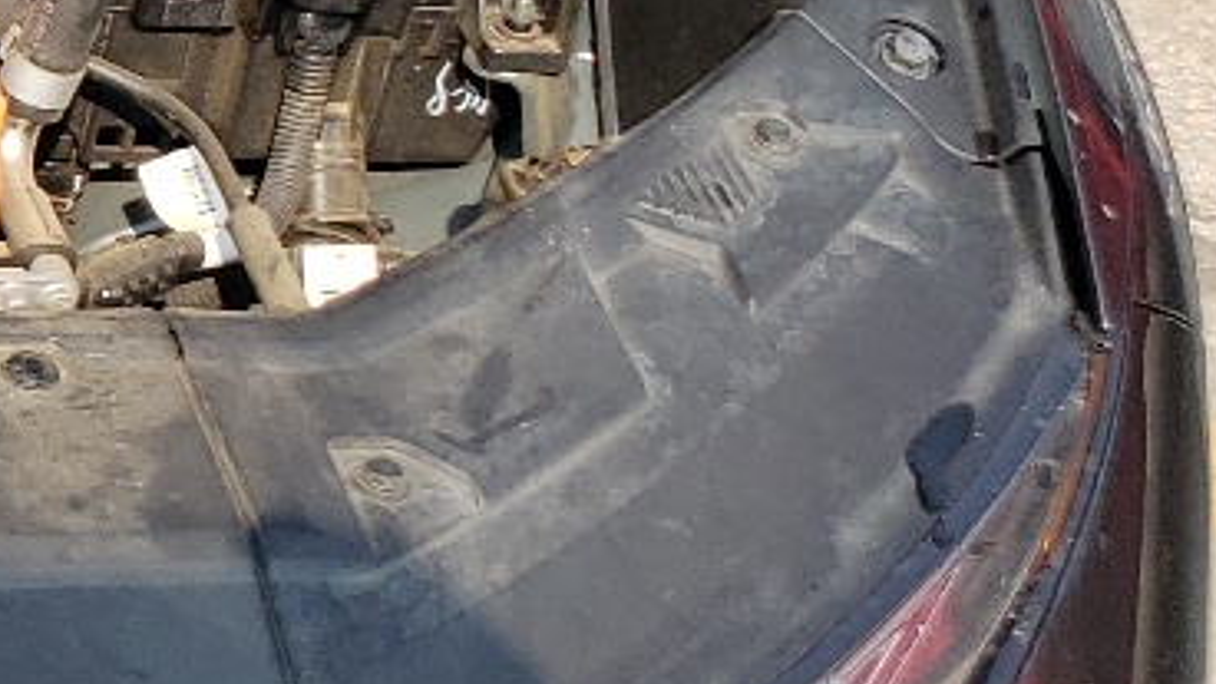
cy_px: -40
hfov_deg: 14.4
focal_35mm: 123
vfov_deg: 9.8
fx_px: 3966
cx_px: -1259
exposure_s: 1/1429
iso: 50
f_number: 1.5
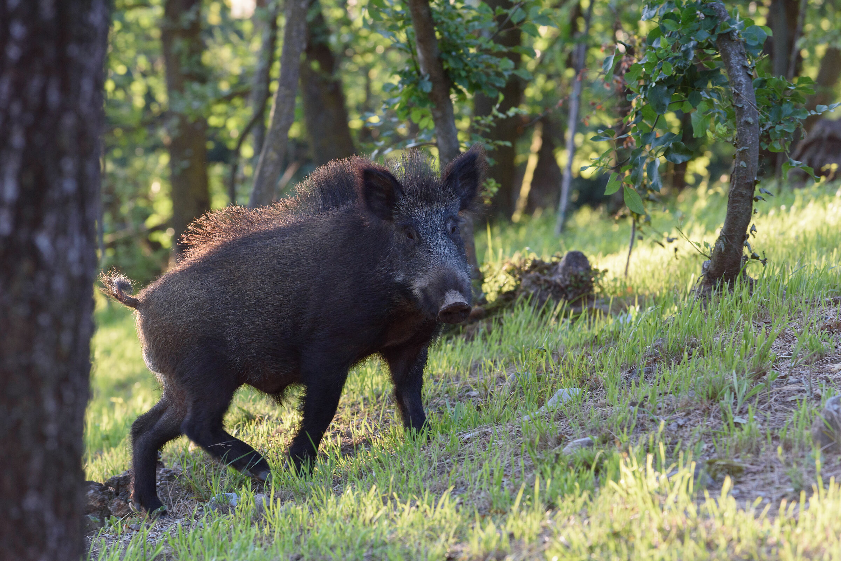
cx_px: 420
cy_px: 280
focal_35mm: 200
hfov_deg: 10.3
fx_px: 4674
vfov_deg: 6.9
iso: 800
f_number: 8
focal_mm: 200
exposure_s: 1/250
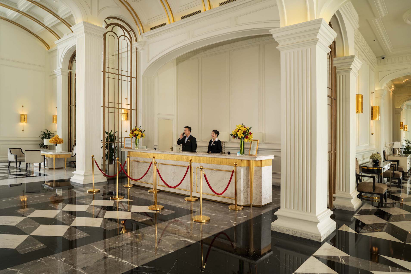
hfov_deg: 71.5
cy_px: 137
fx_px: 285
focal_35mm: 25
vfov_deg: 51.3
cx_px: 206
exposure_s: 1/5
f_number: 10
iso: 100
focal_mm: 25
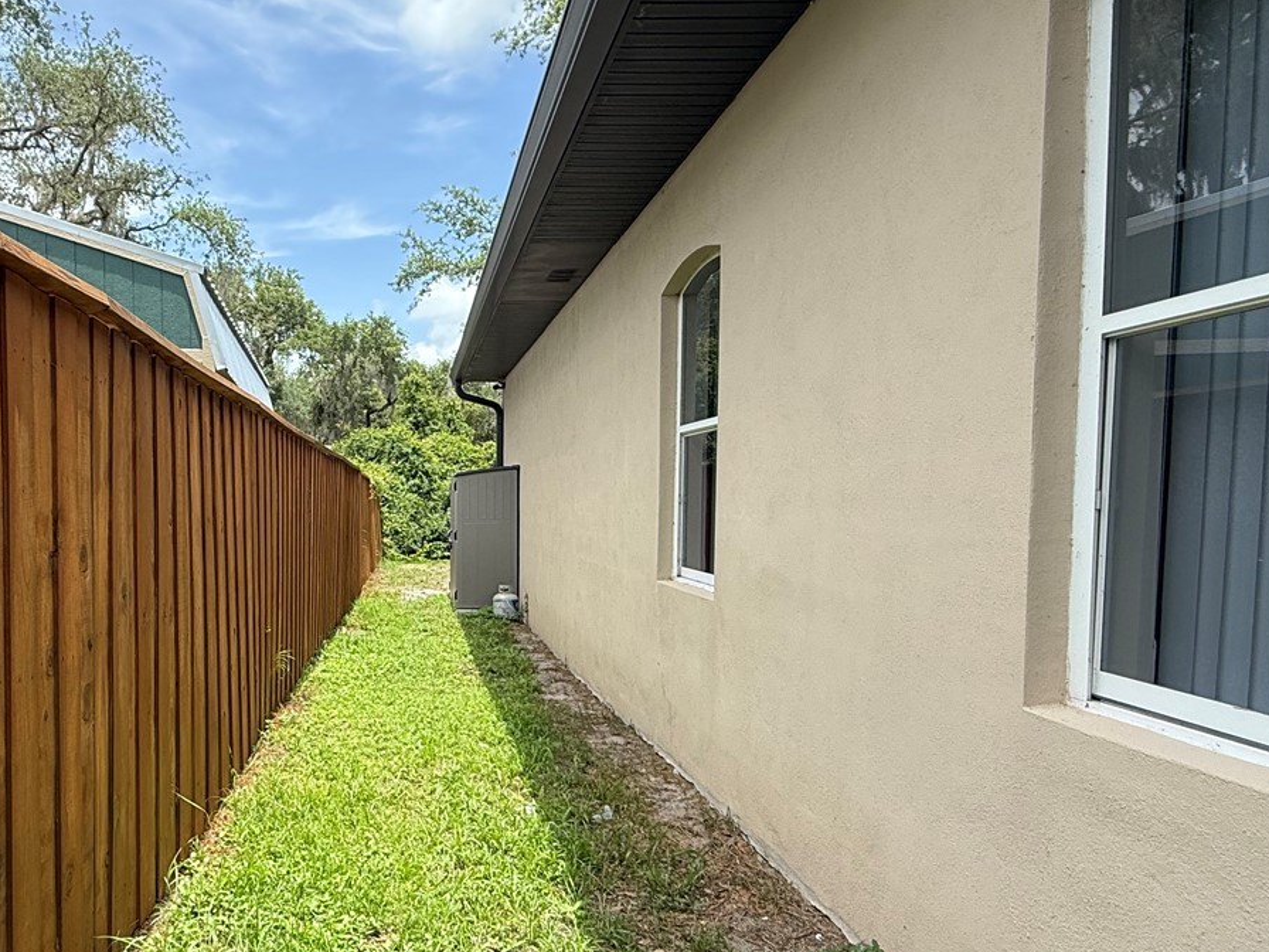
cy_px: 552
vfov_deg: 54.6
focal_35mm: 25
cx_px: 382
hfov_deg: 66.7
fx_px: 916
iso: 64
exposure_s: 1/799
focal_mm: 2.22
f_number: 2.2
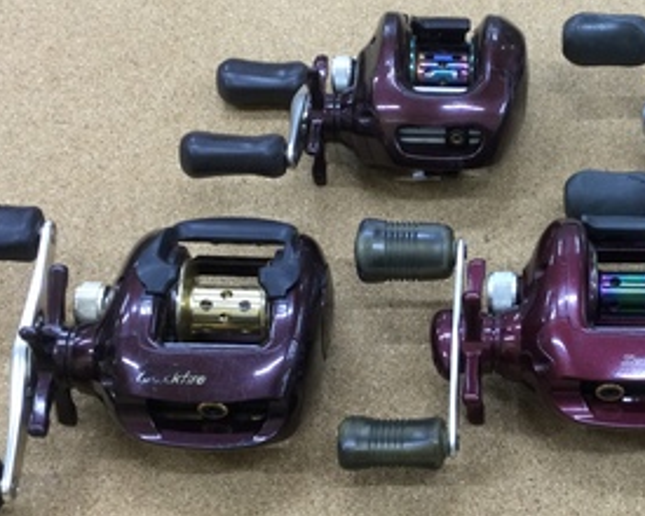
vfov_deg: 23.1
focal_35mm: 66
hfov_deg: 28.0
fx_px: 1260
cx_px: 542
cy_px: 298
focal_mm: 3.3
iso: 50
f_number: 2.4
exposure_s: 1/30
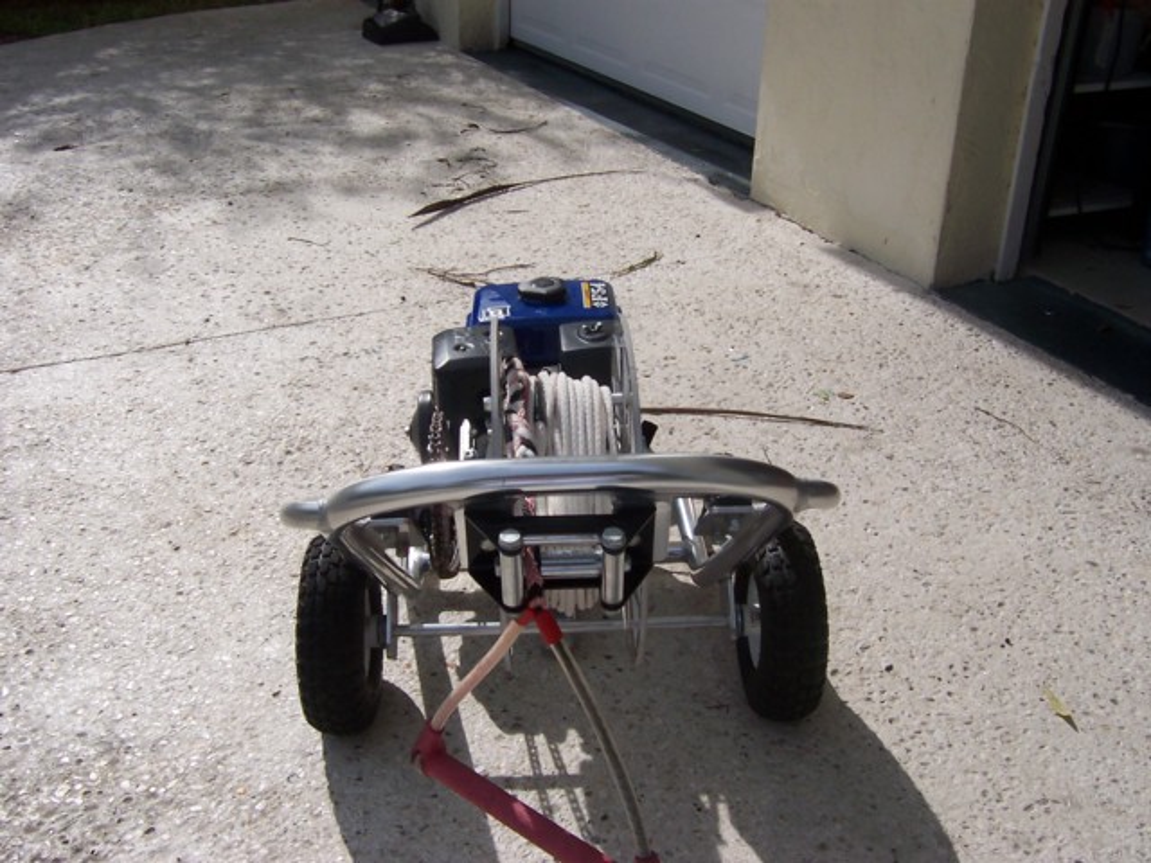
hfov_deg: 51.4
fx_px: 1197
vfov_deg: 39.7
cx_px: 576
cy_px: 432
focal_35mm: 36
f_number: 5.6
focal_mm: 5.6
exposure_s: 1/1000
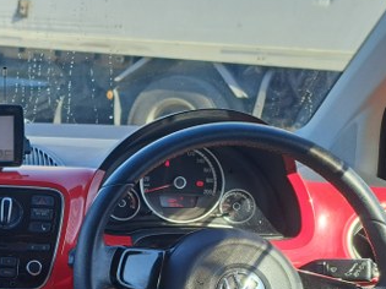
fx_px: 680
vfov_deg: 23.7
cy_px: 231
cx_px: -32
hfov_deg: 28.9
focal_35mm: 61
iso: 50
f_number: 1.8
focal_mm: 5.23
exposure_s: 1/259
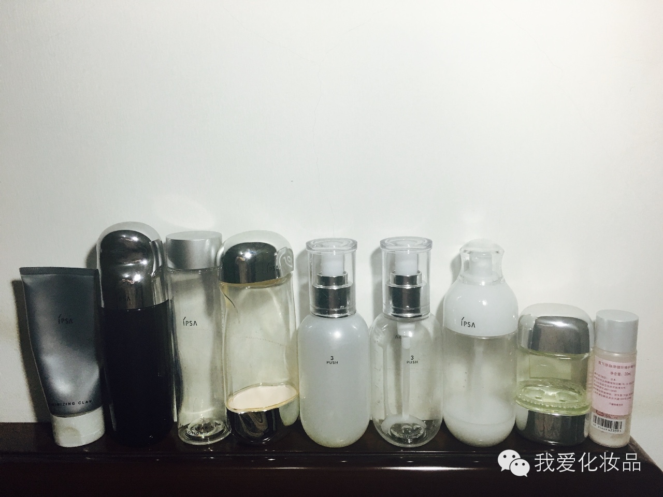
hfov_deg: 61.7
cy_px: 248
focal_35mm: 29
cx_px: 332
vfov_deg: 48.2
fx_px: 555
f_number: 2.2
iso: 64
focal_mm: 4.15
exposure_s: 1/33
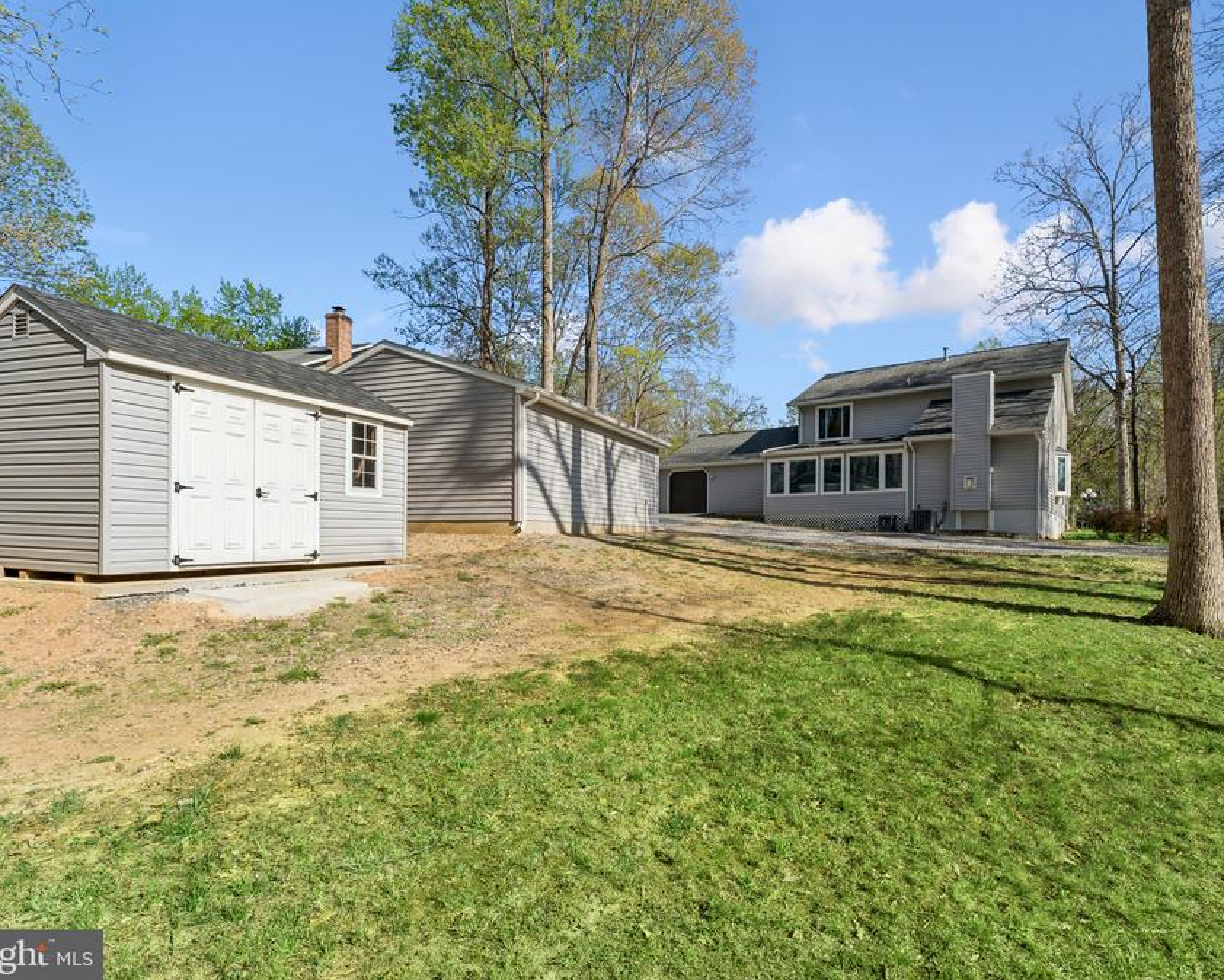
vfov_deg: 80.4
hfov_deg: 92.7
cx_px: 687
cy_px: 485
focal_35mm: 16
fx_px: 580
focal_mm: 14
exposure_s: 1/500
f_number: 7.1
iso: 160
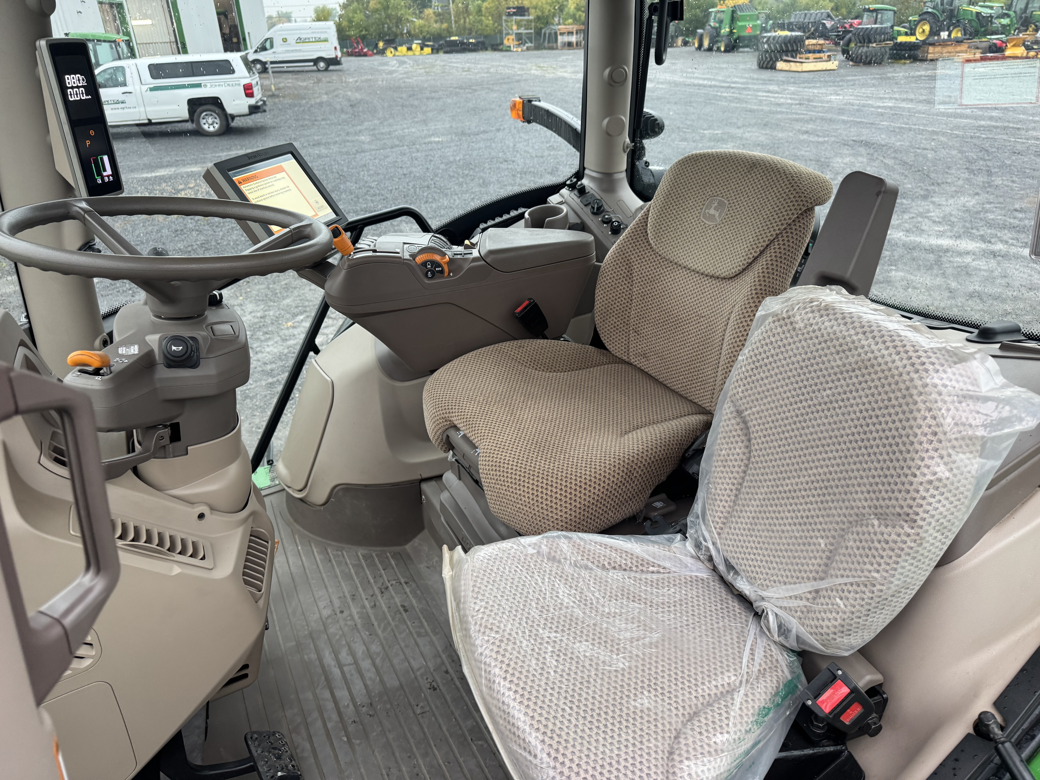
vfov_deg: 56.8
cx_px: 520
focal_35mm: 24
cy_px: 390
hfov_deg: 71.6
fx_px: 721
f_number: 1.78
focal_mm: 6.76
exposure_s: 1/121
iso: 200
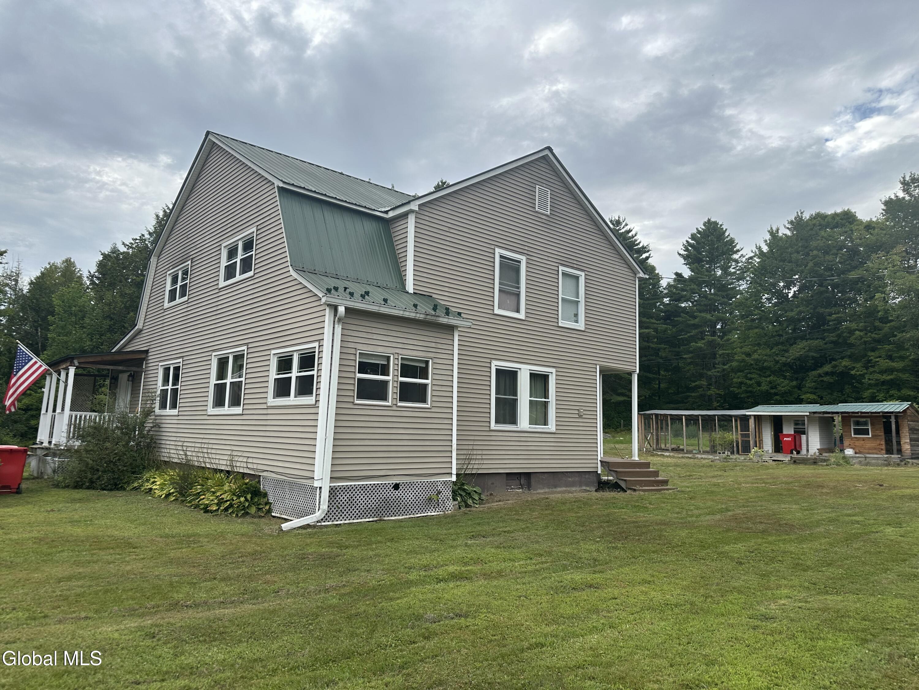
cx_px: 460
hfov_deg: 71.6
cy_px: 345
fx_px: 637
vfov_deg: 56.8
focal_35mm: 24
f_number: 1.78
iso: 80
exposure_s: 1/1664
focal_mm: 6.86
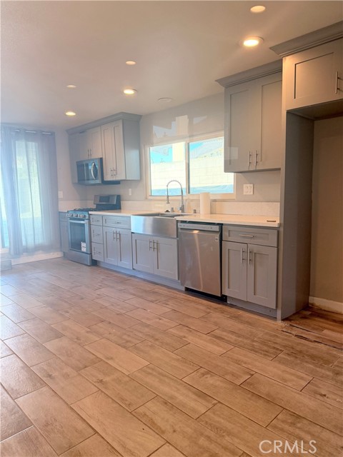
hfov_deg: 56.8
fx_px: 317
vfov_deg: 71.6
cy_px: 228
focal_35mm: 24
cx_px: 172
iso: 200
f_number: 1.78
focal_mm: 6.76
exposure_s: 1/187
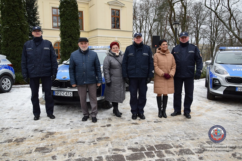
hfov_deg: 67.4
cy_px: 80
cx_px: 121
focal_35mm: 27
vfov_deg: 47.9
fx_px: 182
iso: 720
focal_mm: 18
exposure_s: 1/250
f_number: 5
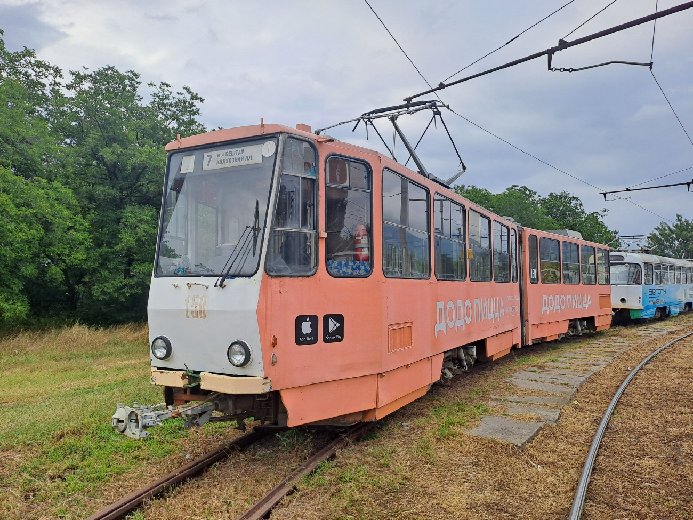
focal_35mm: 25
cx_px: 346
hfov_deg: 69.4
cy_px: 260
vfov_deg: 54.9
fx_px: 500
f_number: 1.8
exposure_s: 1/1323
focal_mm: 4.65
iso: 32
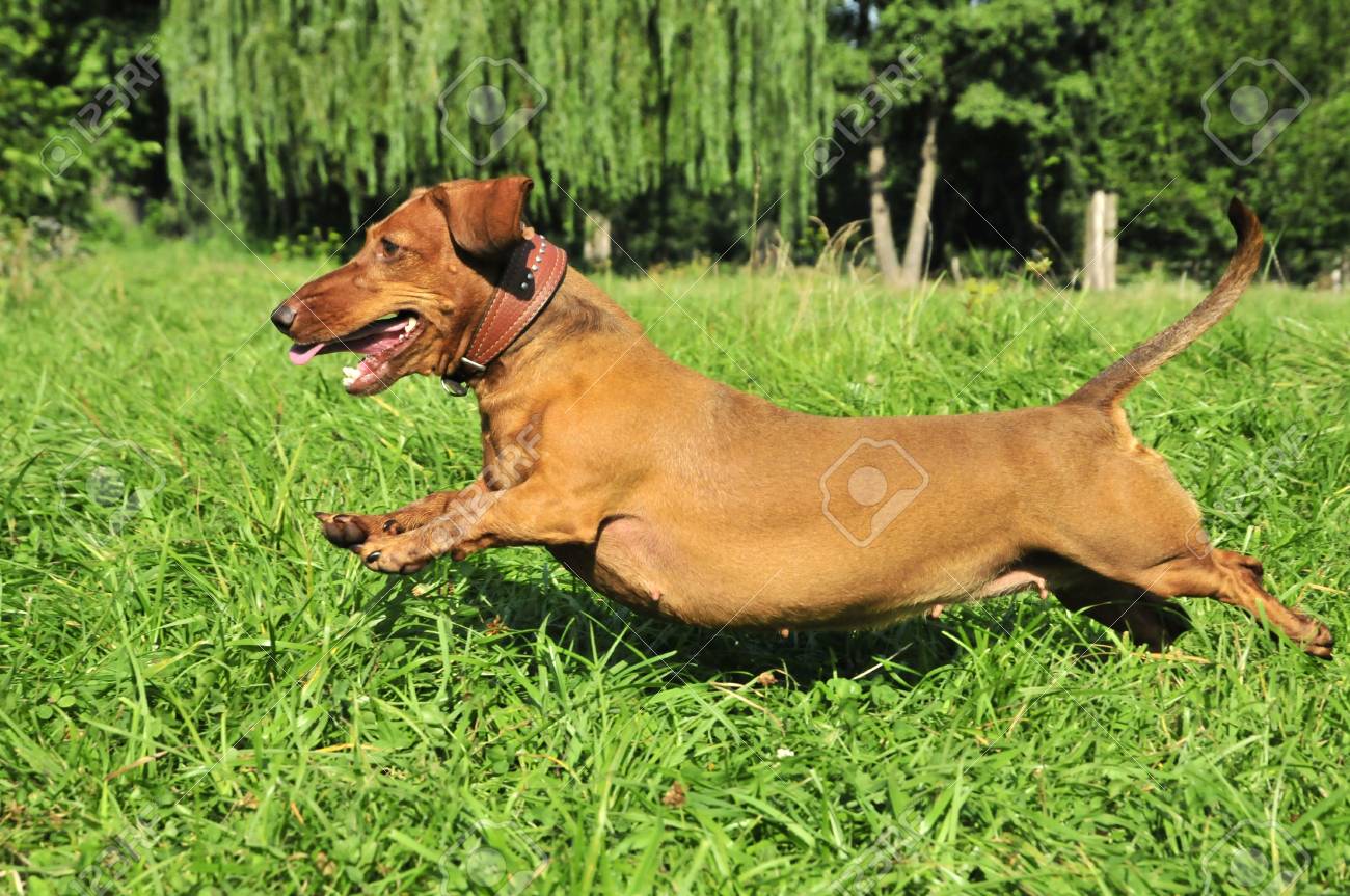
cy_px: 448
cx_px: 675
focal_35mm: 72
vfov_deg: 18.9
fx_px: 2696
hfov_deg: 28.1
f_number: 8
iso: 1100
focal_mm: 48
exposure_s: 1/2500
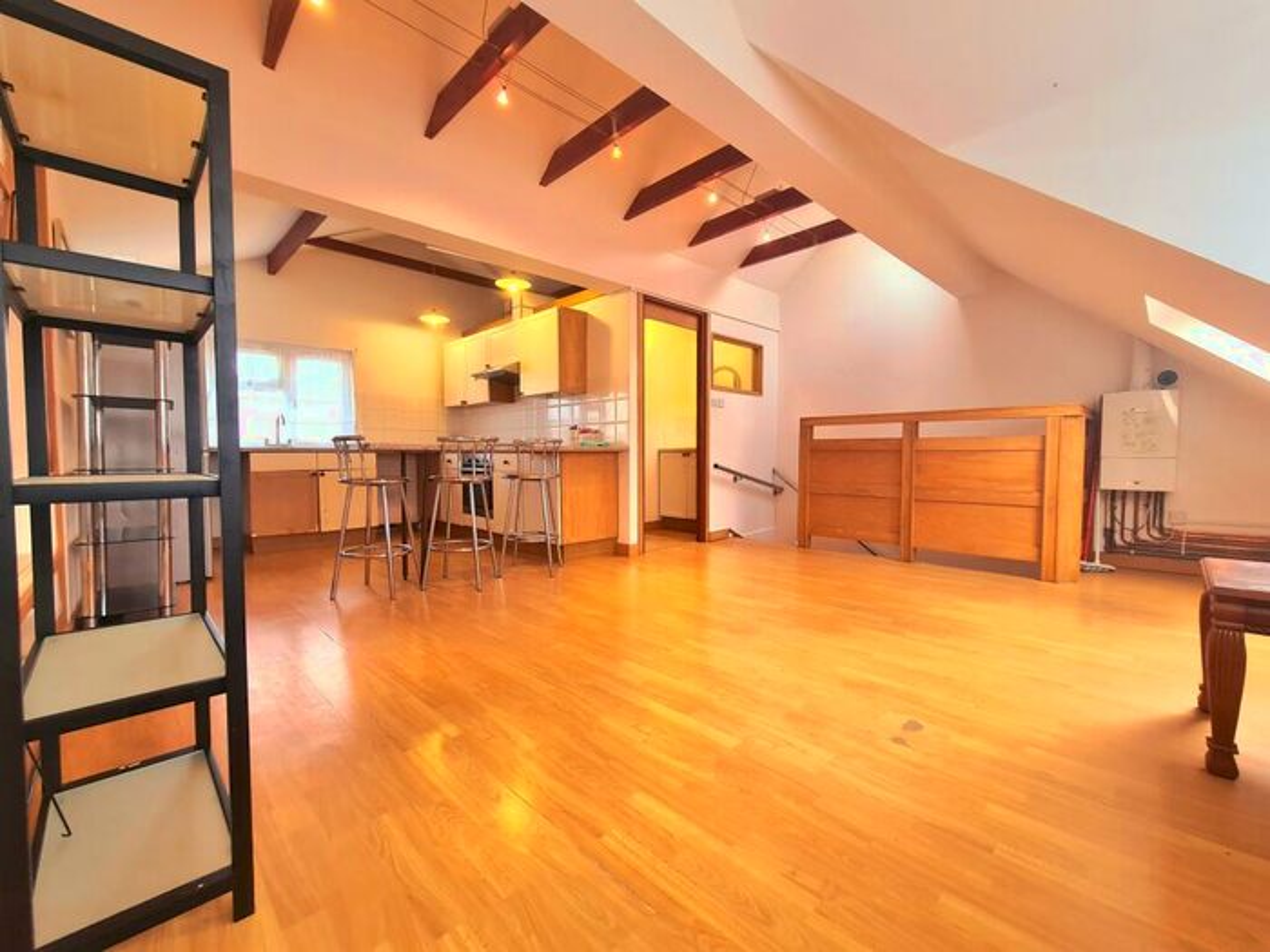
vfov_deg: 89.9
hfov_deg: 106.2
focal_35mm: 13
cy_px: 476
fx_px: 477
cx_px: 635
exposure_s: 1/50
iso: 125
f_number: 2.2
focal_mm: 2.22
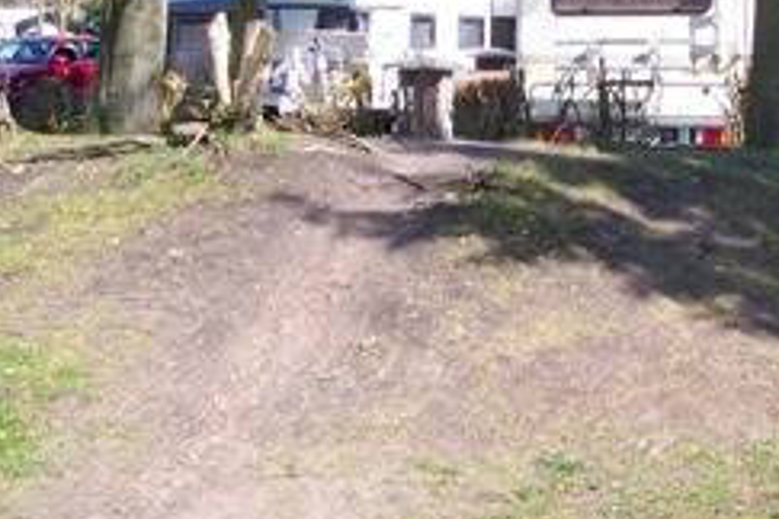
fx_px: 2164
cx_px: 561
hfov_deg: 20.3
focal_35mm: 100
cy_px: -5
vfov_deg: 13.5
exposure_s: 1/250
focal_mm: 8
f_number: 4.8
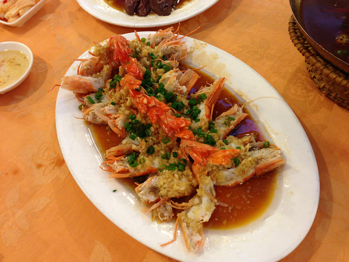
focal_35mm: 33
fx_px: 333
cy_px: 131
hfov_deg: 55.4
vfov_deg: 42.9
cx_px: 174
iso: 100
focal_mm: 4.13
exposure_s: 1/20
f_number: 2.4
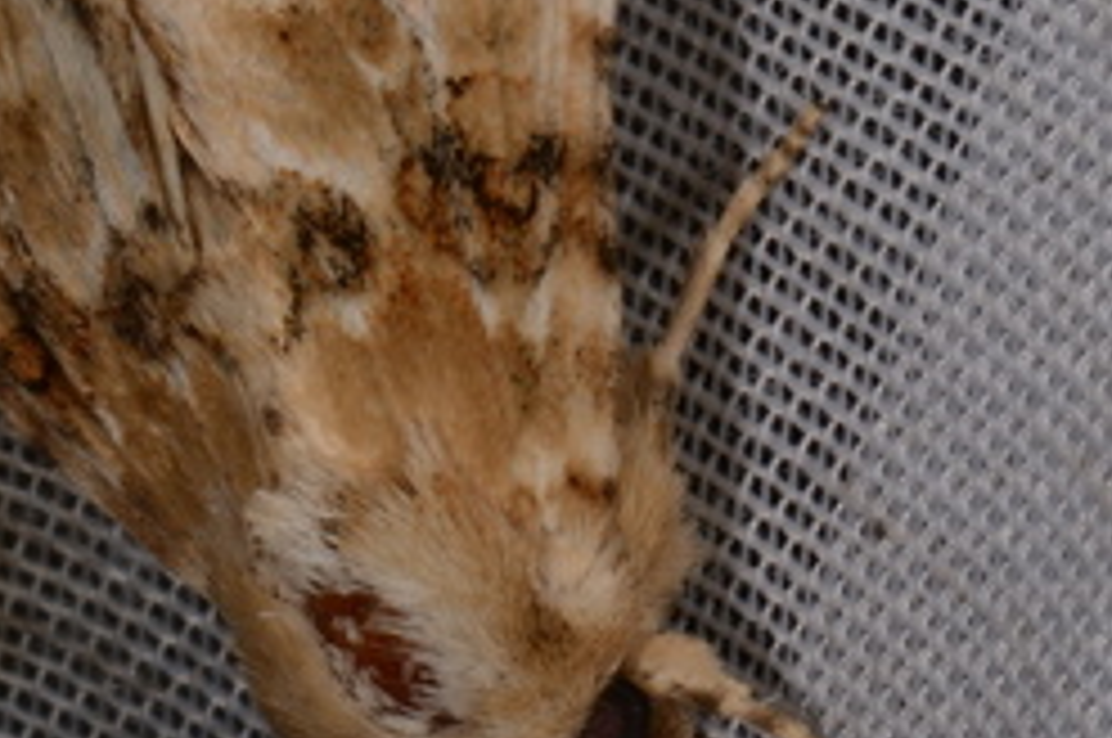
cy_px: 342
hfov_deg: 5.1
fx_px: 12605
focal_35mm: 409
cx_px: 392
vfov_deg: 3.4
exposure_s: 1/60
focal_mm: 85
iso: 100
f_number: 32
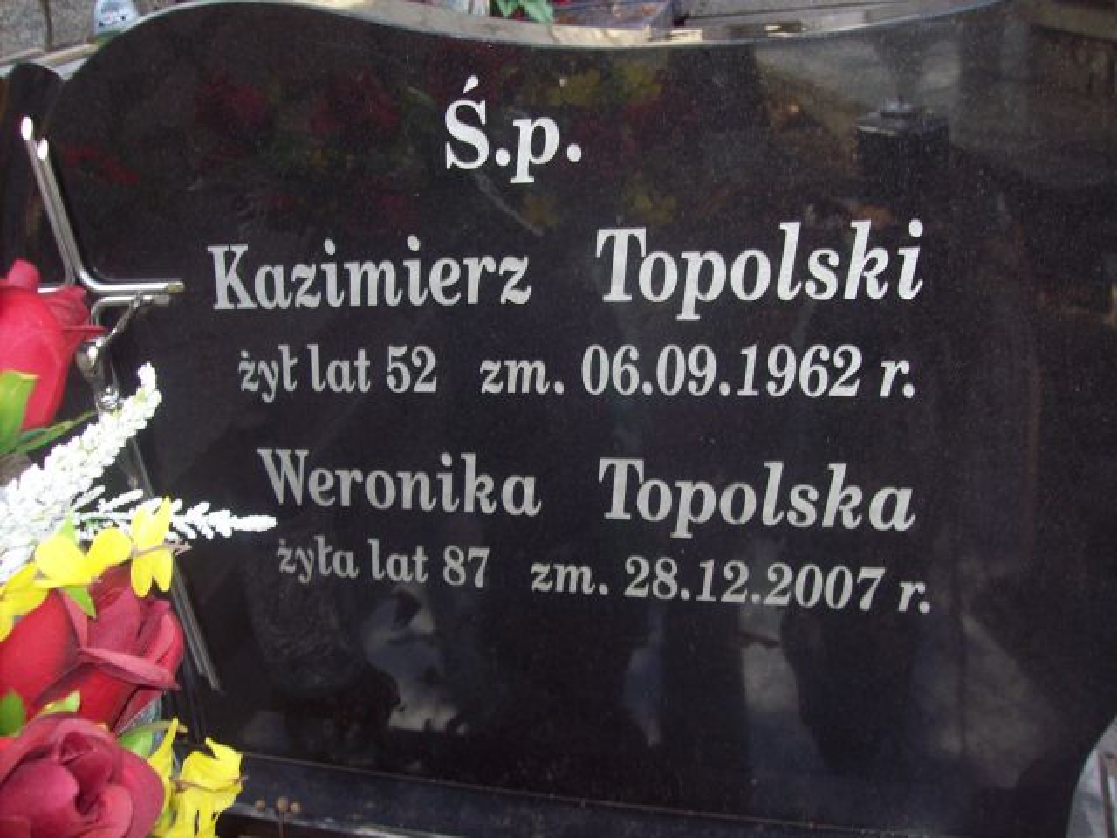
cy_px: 419
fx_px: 1162
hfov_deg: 51.4
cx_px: 558
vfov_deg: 39.7
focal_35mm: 36
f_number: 2.7
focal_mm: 6
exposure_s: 1/64
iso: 80
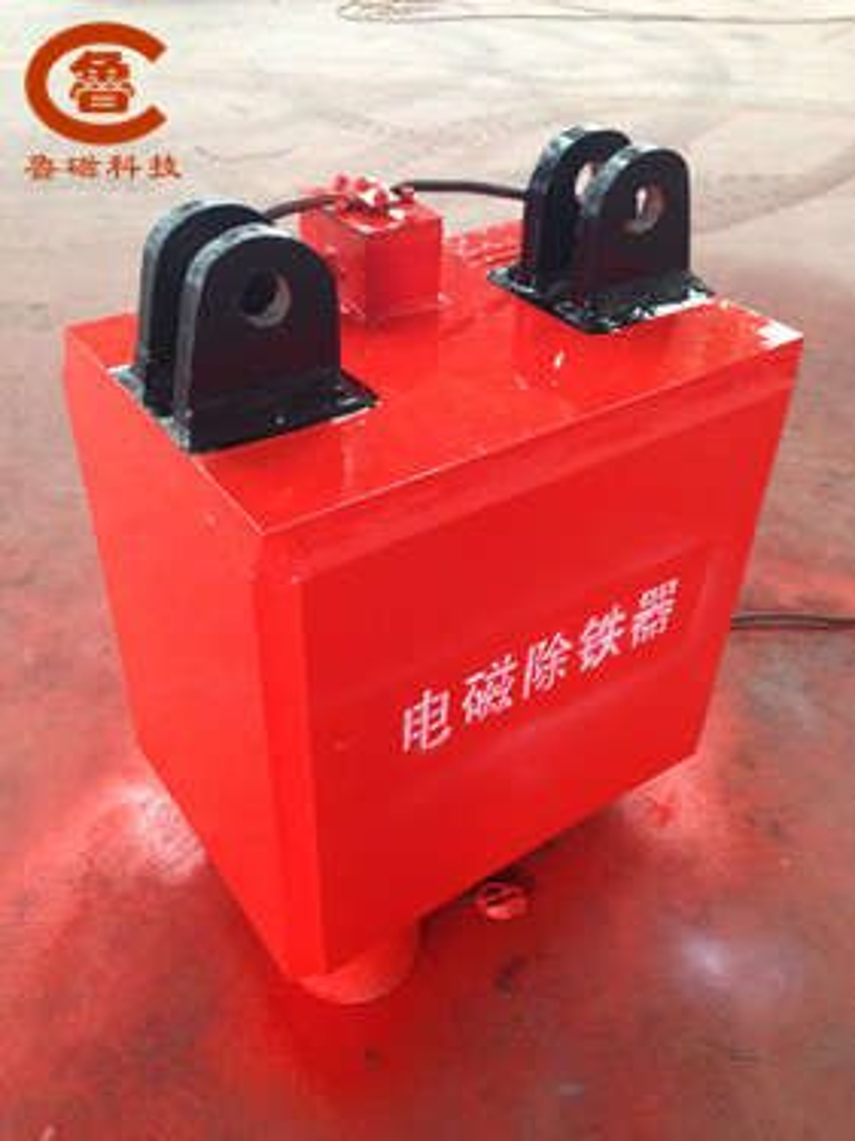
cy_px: 570
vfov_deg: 55.4
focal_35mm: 33
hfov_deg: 42.9
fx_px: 1087
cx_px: 428
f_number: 2.4
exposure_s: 1/20
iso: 125
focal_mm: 4.12
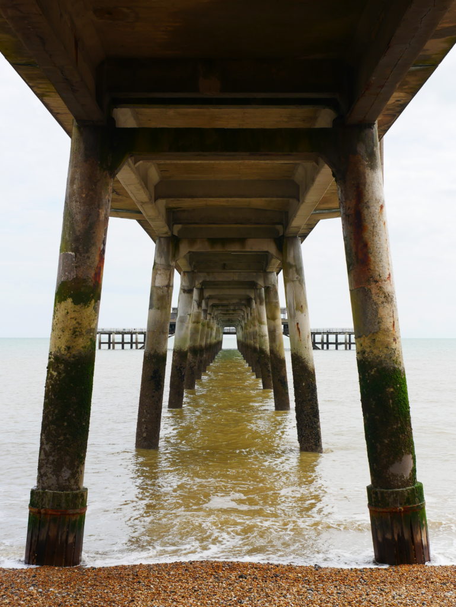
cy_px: 304
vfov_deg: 38.2
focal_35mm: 50
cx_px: 228
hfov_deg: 29.1
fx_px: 877
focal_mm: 25
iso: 200
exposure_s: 1/500
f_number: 6.3
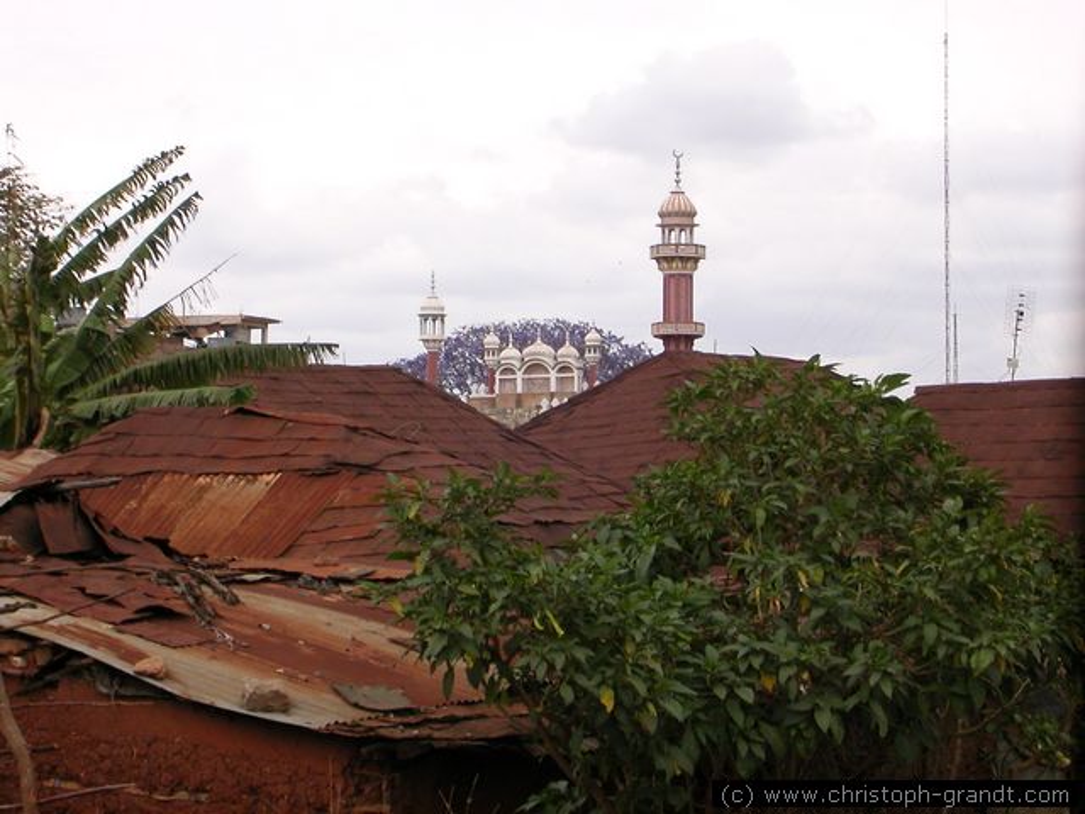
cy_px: 407
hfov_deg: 17.7
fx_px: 3479
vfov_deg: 13.3
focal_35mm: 111
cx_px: 542
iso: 100
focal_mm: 16.8
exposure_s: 1/473
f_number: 4.8
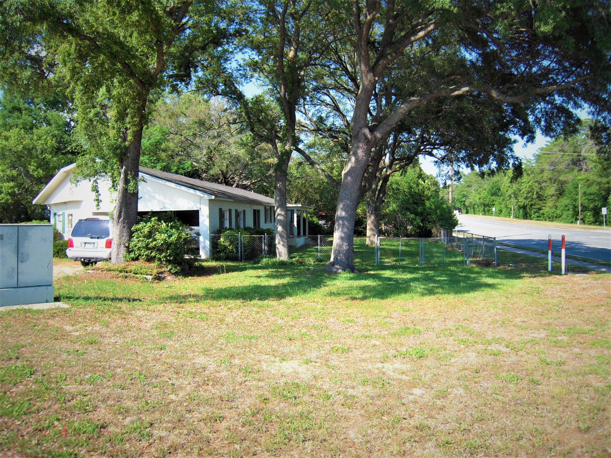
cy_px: 229
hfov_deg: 63.4
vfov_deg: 49.7
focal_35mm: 28
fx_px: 494
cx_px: 306
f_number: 5.4
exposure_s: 1/160
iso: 100
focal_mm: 5
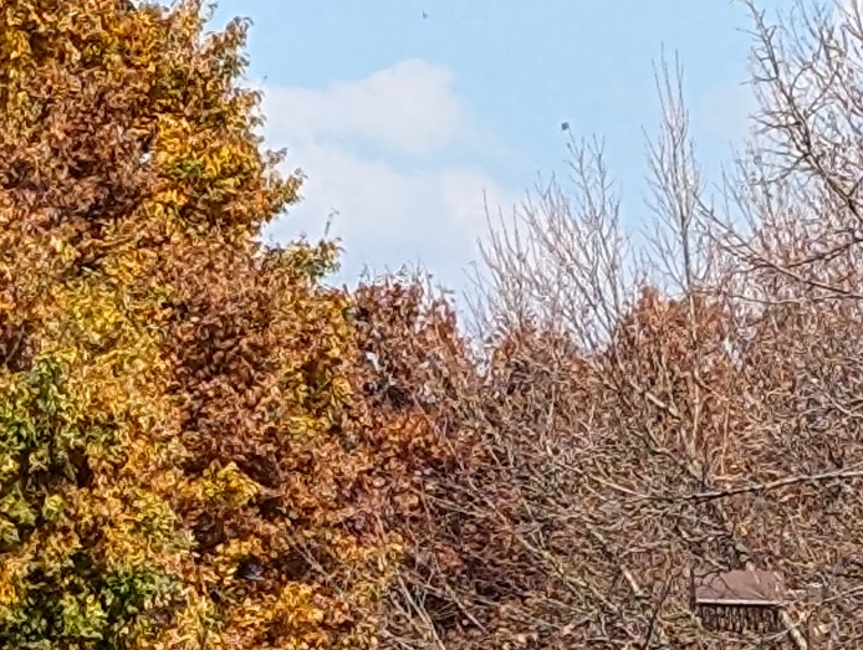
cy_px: 989
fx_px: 7192
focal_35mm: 288
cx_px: 1682
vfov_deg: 5.1
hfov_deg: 6.7
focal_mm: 6.9
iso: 22
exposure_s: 1/834
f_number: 1.68
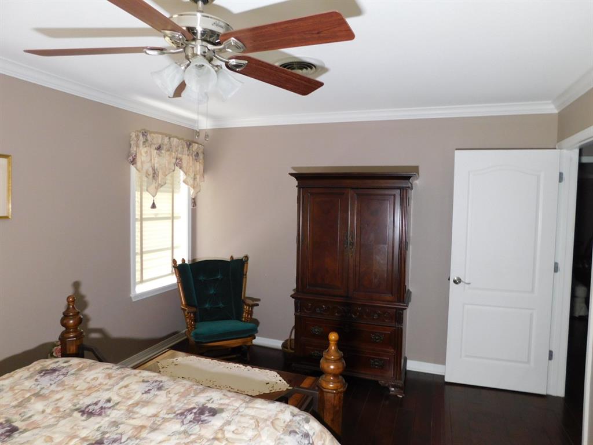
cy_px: 222
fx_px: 394
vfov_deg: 58.9
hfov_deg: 73.9
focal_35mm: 23
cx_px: 296
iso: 220
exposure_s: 1/30
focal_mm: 4
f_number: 3
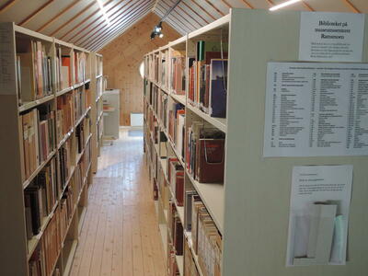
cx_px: 184
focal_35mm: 40
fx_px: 425
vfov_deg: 36.0
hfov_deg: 46.8
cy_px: 138
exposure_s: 1/25
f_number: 3.5
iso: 400
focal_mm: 8.6
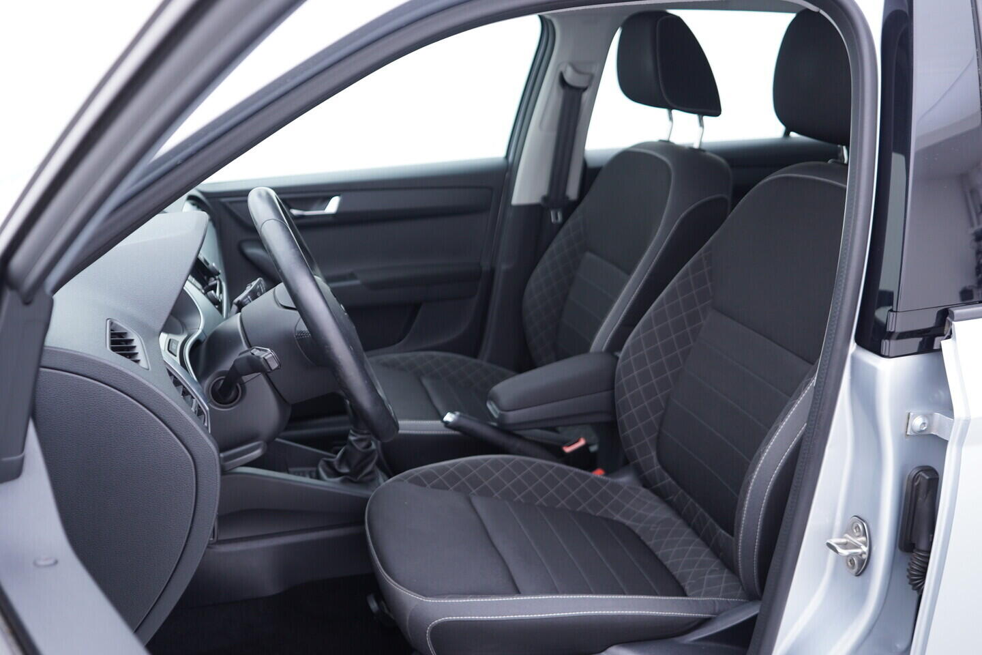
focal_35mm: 36
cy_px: 328
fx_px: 982
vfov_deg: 36.9
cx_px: 491
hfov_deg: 53.1
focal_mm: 24
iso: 200
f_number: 2.8
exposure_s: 1/40
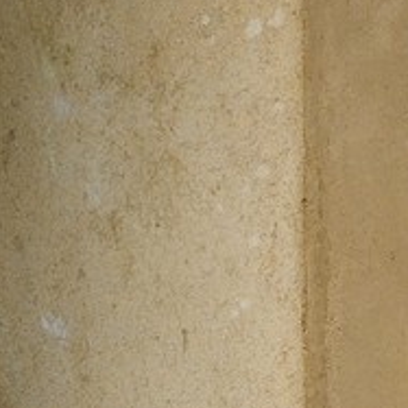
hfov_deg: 7.1
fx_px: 3107
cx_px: 949
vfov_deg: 6.7
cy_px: 1279
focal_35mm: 233
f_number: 8
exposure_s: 1/8
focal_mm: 32
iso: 400
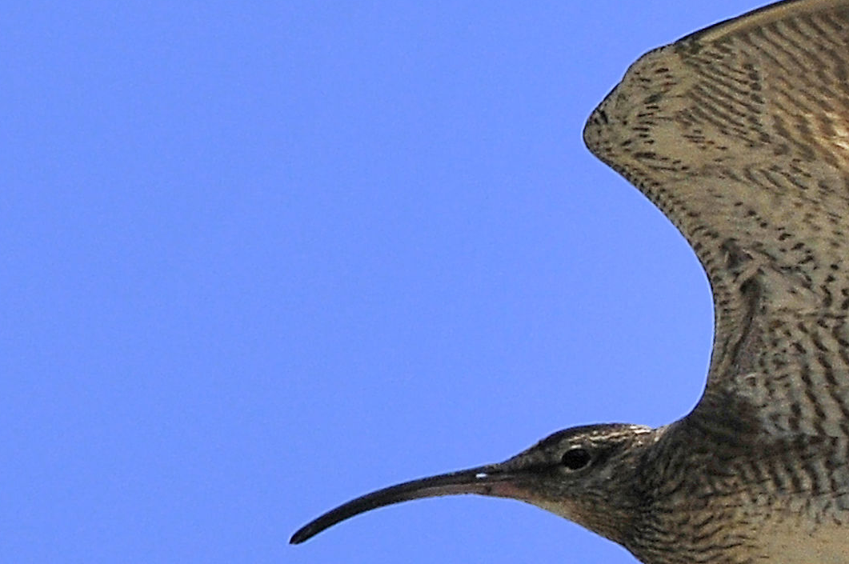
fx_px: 33570
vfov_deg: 1.0
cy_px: 261
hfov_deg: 1.4
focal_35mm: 1425
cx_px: 622
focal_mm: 420
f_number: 7.1
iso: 400
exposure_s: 1/3200
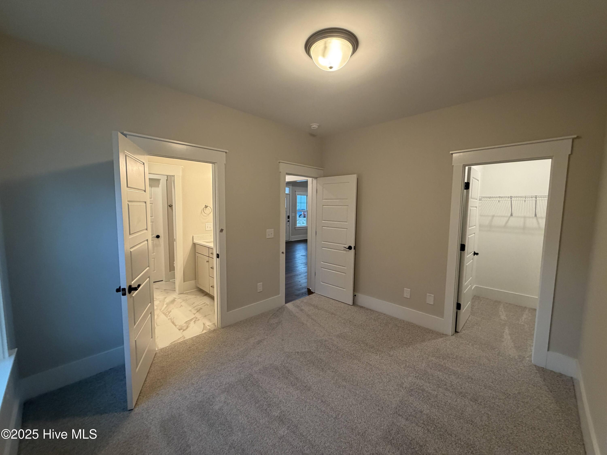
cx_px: 304
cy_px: 228
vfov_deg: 85.7
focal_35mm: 14
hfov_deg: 102.1
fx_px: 245
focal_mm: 2.22
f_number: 2.2
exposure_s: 1/120
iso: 320
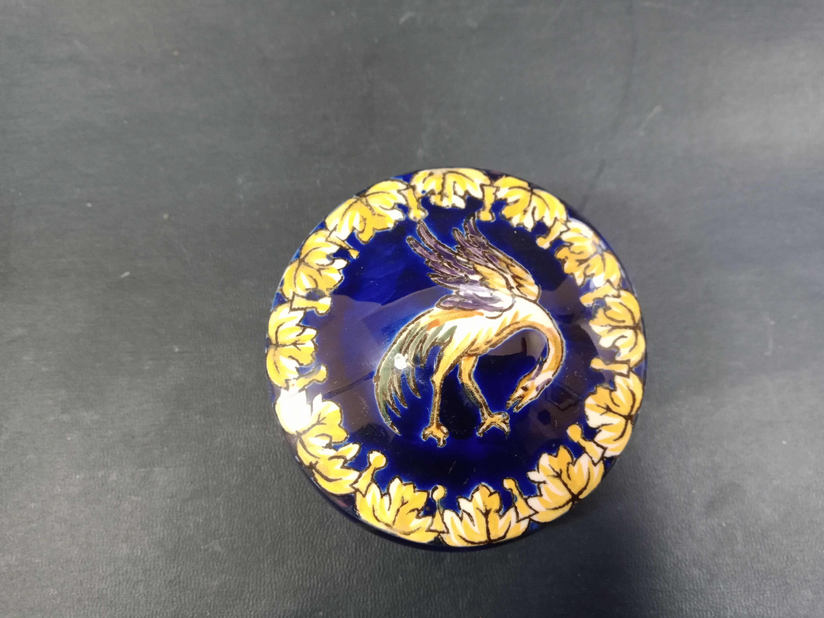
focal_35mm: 27
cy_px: 309
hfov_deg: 65.3
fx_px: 643
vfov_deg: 51.4
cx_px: 412
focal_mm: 3.54
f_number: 2
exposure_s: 1/33.3
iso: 552
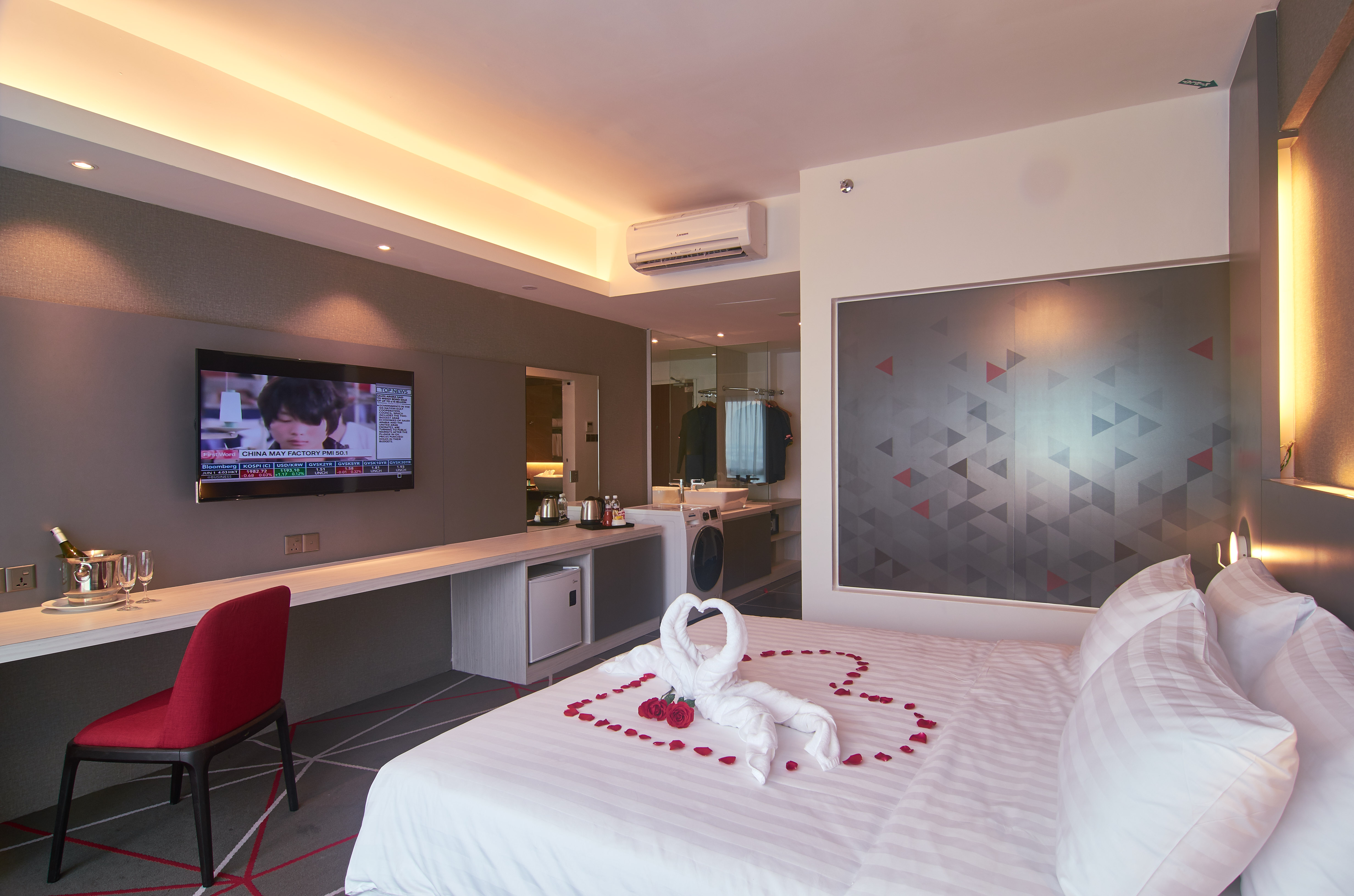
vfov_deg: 67.1
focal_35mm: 18
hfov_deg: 90.1
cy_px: 448
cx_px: 677
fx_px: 676
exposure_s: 1/5
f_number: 8
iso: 100
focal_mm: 12
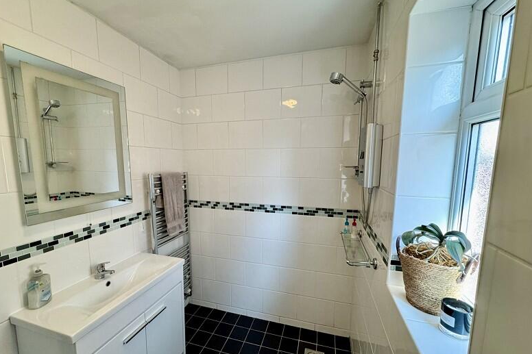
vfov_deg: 77.2
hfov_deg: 100.4
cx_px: 259
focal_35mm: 15
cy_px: 189
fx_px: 222
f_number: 2.2
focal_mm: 2.22
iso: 200
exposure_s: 1/50
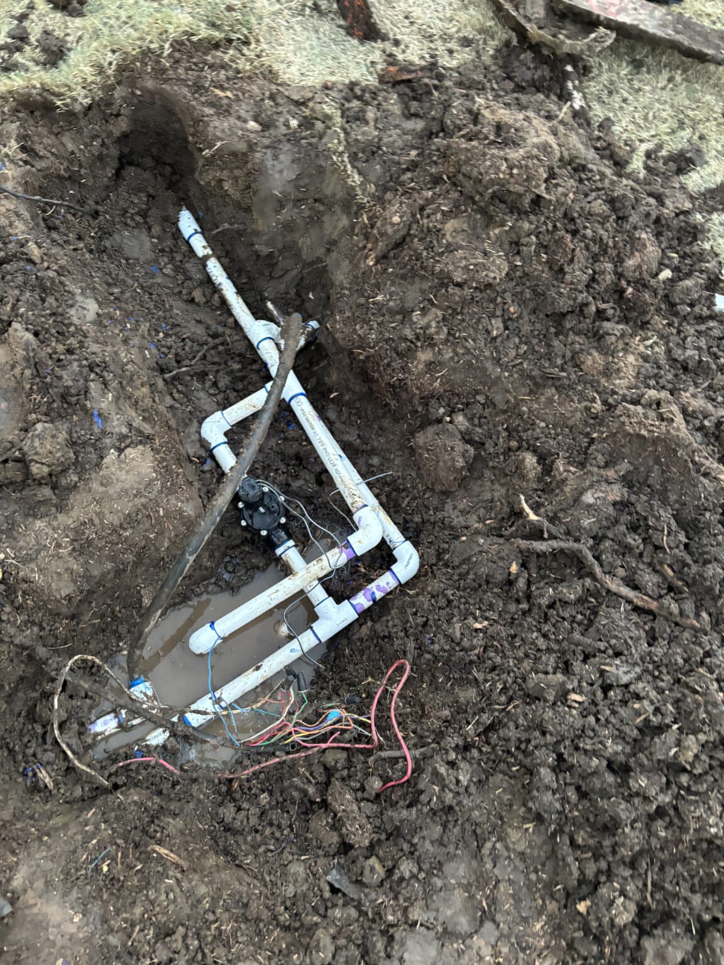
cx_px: 362
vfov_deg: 67.3
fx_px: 725
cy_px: 482
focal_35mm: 26
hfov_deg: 53.1
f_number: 1.6
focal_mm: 5.96
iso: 640
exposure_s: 1/37
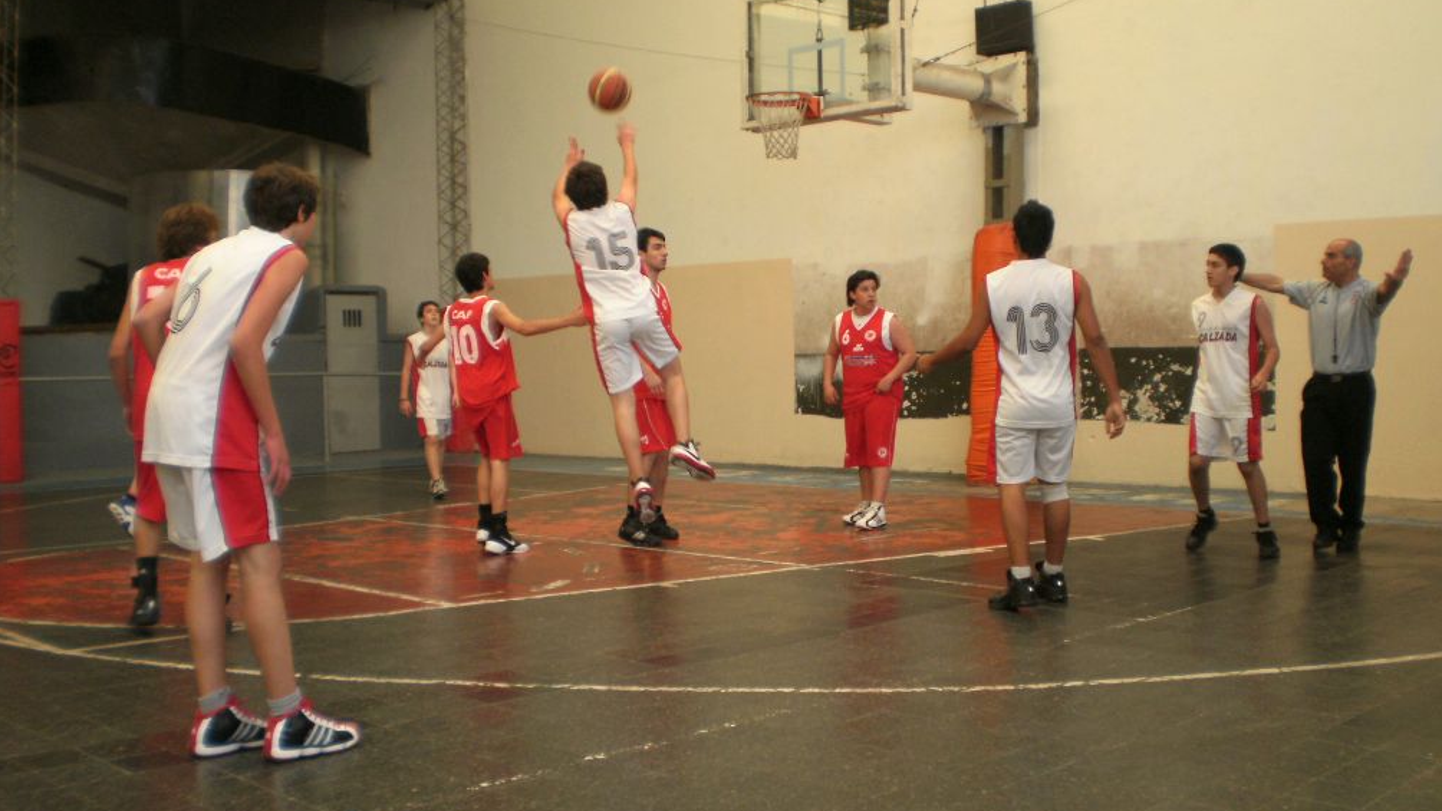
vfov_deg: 29.7
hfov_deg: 50.5
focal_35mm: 40
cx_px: 731
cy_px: 419
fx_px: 1530
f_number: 3.1
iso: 100
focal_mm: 6.3
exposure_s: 1/80
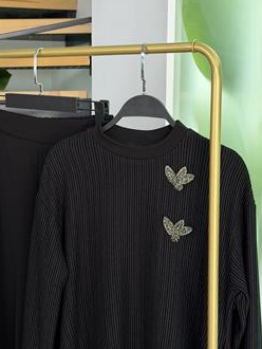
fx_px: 605
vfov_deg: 32.1
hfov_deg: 24.4
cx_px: 107
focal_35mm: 60
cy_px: 145
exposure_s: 1/163
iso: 50
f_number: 1.78
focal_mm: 6.76
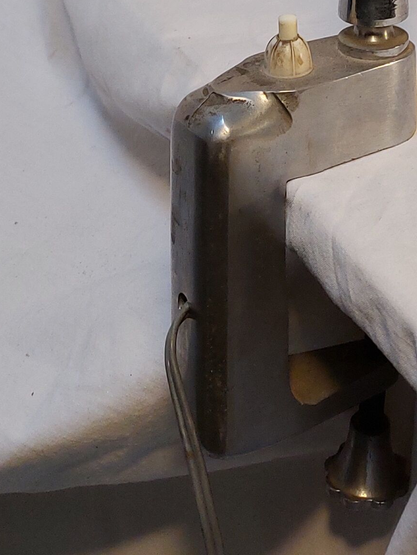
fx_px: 1542
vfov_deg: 16.0
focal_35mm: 96
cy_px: -555
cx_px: 420
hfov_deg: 15.1
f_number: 1.8
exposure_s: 1/100
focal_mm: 5.23
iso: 50
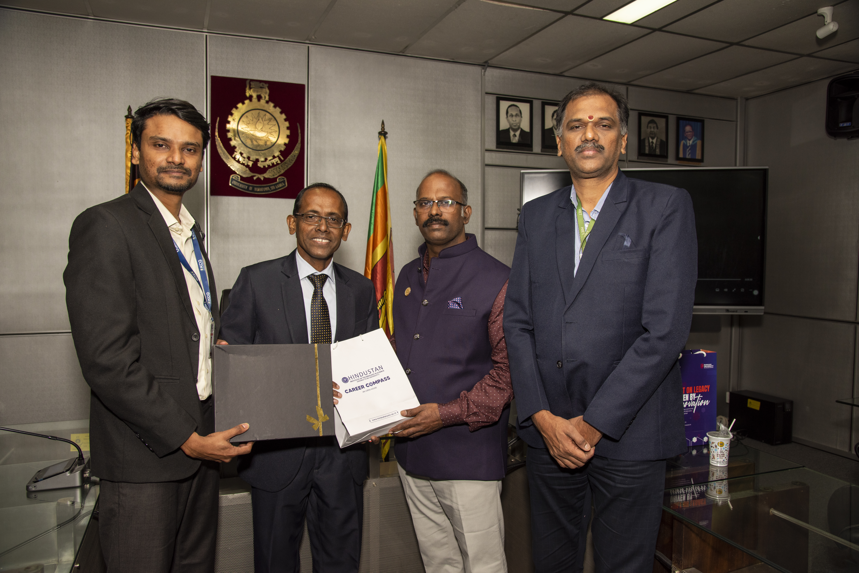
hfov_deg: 67.4
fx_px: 644
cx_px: 430
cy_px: 286
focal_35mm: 27
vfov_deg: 48.0
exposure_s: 1/125
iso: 400
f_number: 5.6
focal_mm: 27
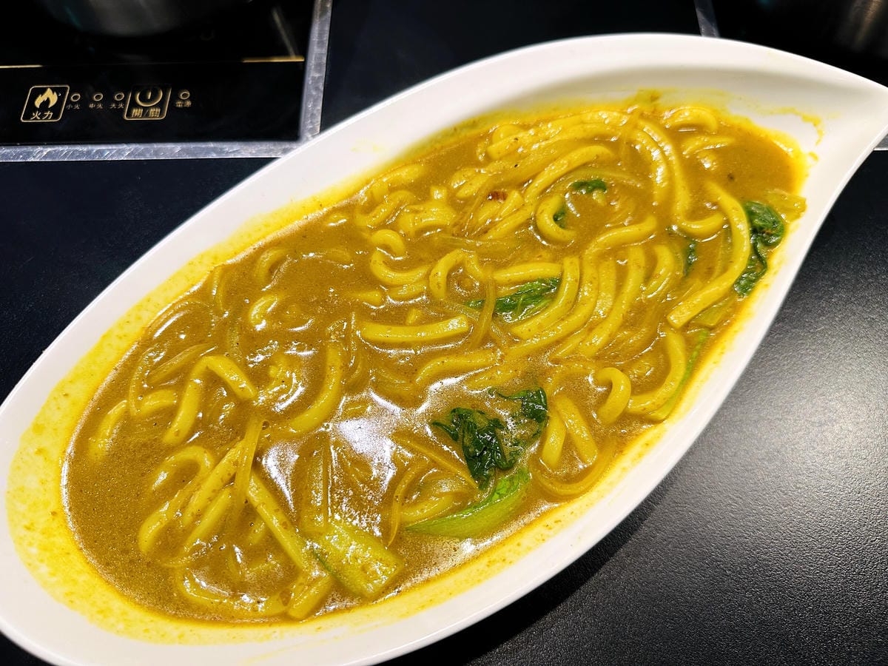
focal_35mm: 24
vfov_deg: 56.8
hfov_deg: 71.6
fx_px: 616
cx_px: 444
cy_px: 333
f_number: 1.78
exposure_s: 1/60
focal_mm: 6.86
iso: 125
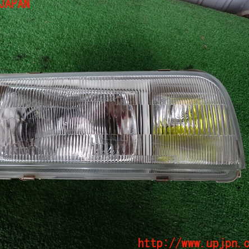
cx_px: 96
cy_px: 124
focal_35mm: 30
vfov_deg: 54.0
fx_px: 244
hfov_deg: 53.6
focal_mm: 4.5
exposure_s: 1/80
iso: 100
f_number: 2
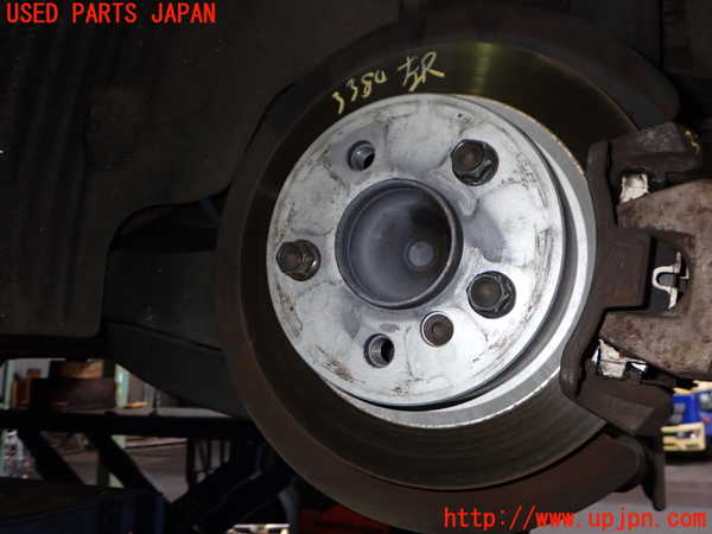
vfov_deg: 46.8
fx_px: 617
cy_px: 267
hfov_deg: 60.0
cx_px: 356
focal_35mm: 30
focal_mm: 5.4
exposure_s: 1/30
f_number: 6.3
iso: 250
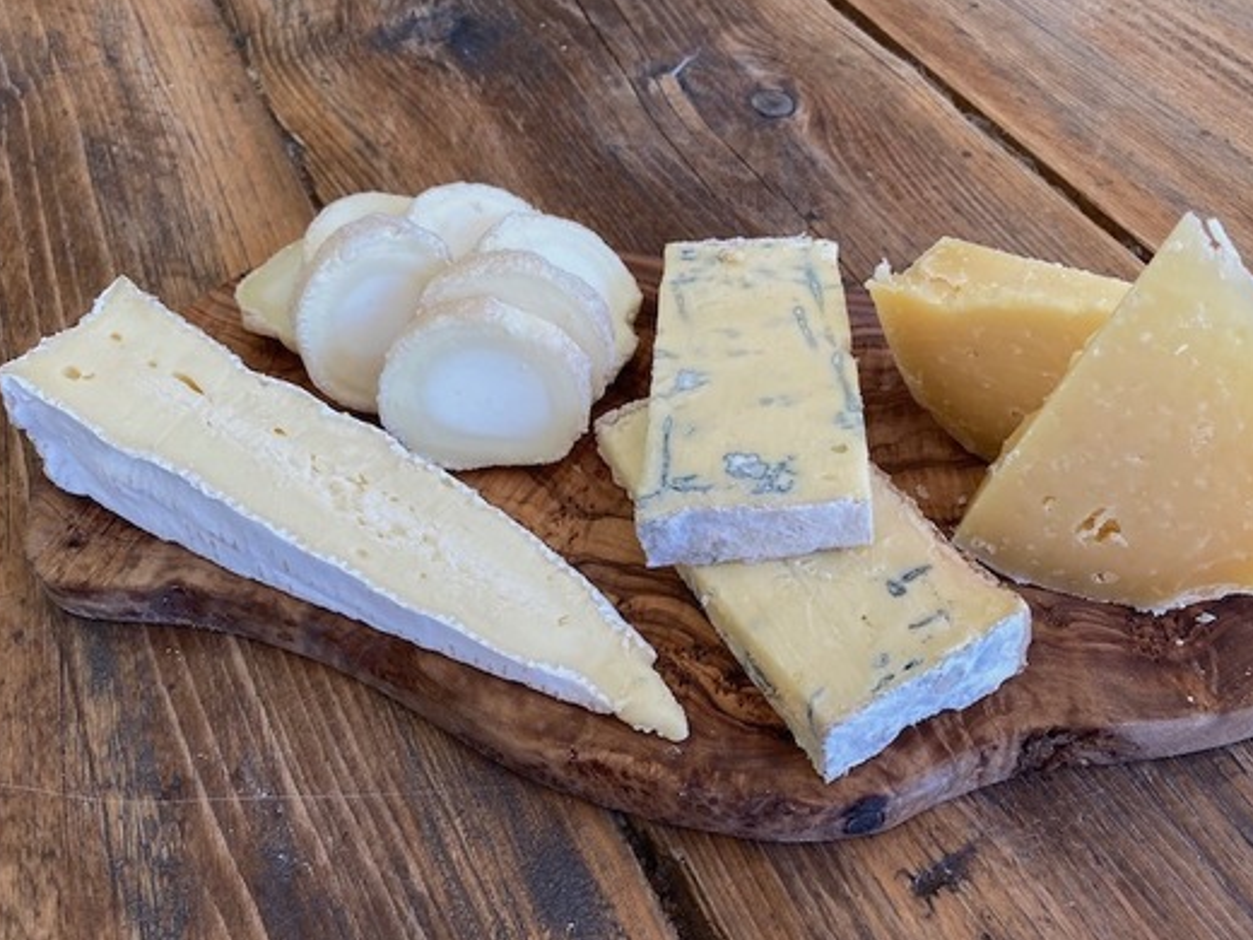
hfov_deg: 59.8
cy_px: 533
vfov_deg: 46.7
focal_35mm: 30
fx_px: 1086
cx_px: 687
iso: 50
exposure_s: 1/100
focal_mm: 4.25
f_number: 1.8
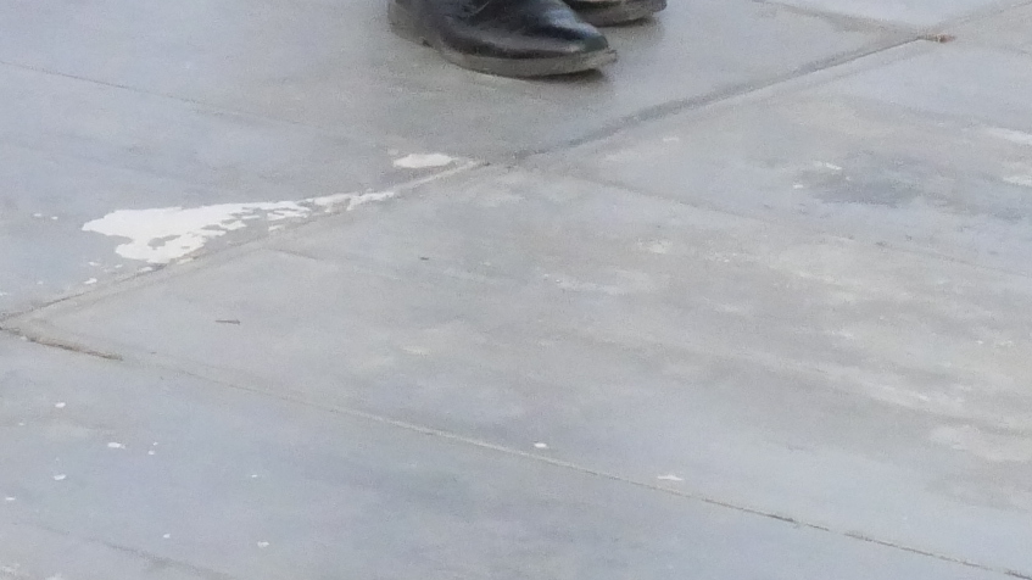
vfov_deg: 5.4
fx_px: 5909
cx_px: 1257
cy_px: -894
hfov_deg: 9.8
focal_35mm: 216
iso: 4000
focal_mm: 23
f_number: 16
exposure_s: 1/640
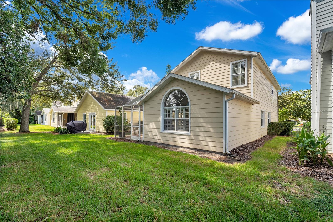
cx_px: 166
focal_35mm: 14
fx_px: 129
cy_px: 111
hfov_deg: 104.3
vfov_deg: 81.2
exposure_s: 1/100
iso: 100
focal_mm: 14
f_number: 6.3
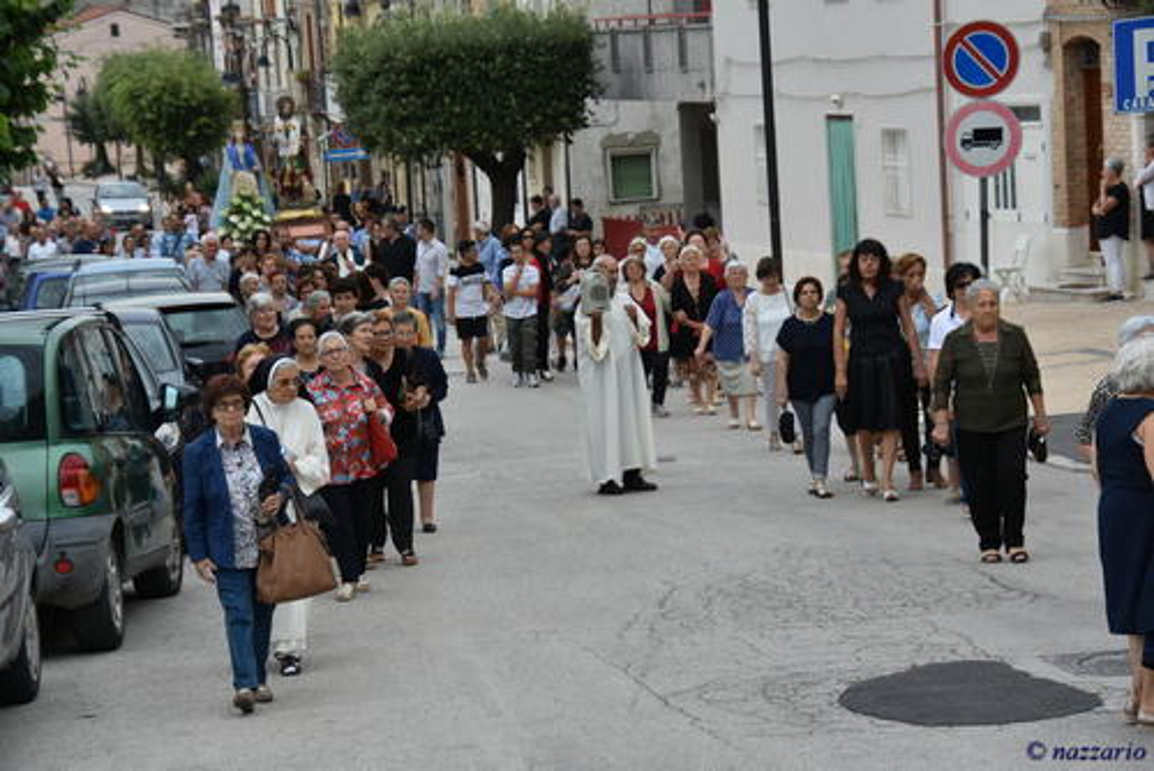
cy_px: 386
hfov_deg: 15.9
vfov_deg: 10.6
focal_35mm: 129
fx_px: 4137
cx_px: 577
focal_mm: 86
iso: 400
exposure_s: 1/250
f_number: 5
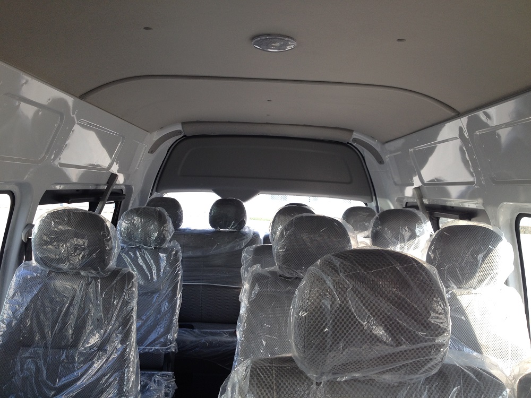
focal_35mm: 35
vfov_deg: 40.7
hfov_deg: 52.6
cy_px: 199
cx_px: 266
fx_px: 537
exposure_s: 1/153
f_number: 2.4
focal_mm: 4.28
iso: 50
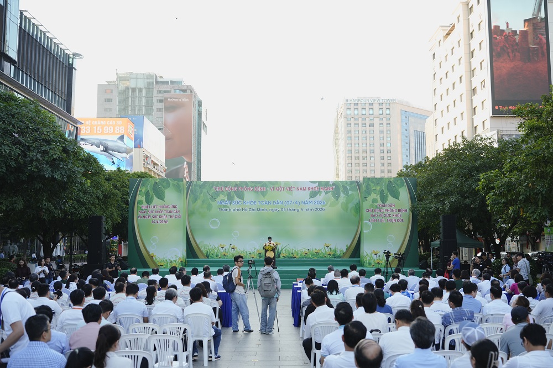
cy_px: 184
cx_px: 276
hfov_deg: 53.1
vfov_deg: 36.8
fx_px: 553
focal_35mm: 36
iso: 200
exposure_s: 1/200
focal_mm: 36
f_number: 2.8
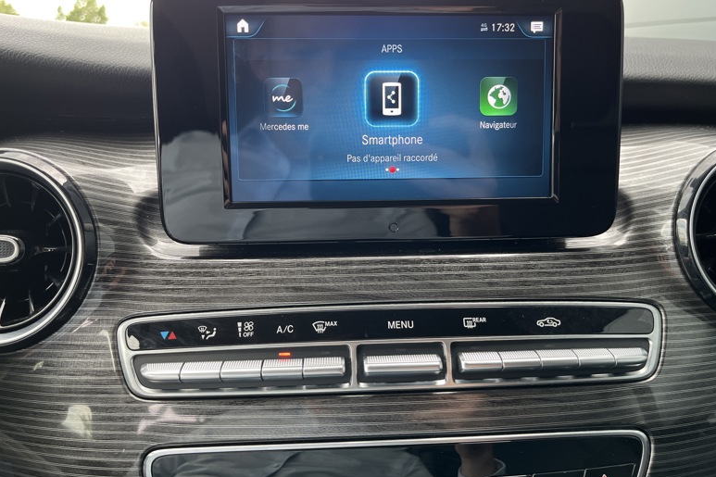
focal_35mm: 28
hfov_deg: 65.5
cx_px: 370
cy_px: 219
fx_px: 557
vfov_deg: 46.3
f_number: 1.6
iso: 125
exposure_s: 1/121
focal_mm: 5.1
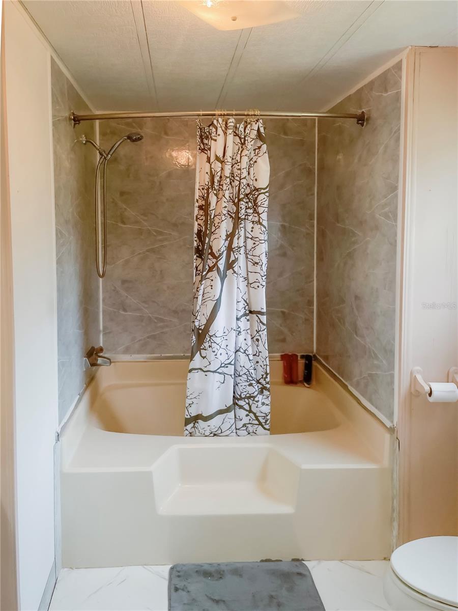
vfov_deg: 67.3
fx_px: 459
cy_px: 306
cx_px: 229
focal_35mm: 26
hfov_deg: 53.1
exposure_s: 1/121
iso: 32
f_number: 1.6
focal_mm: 4.2
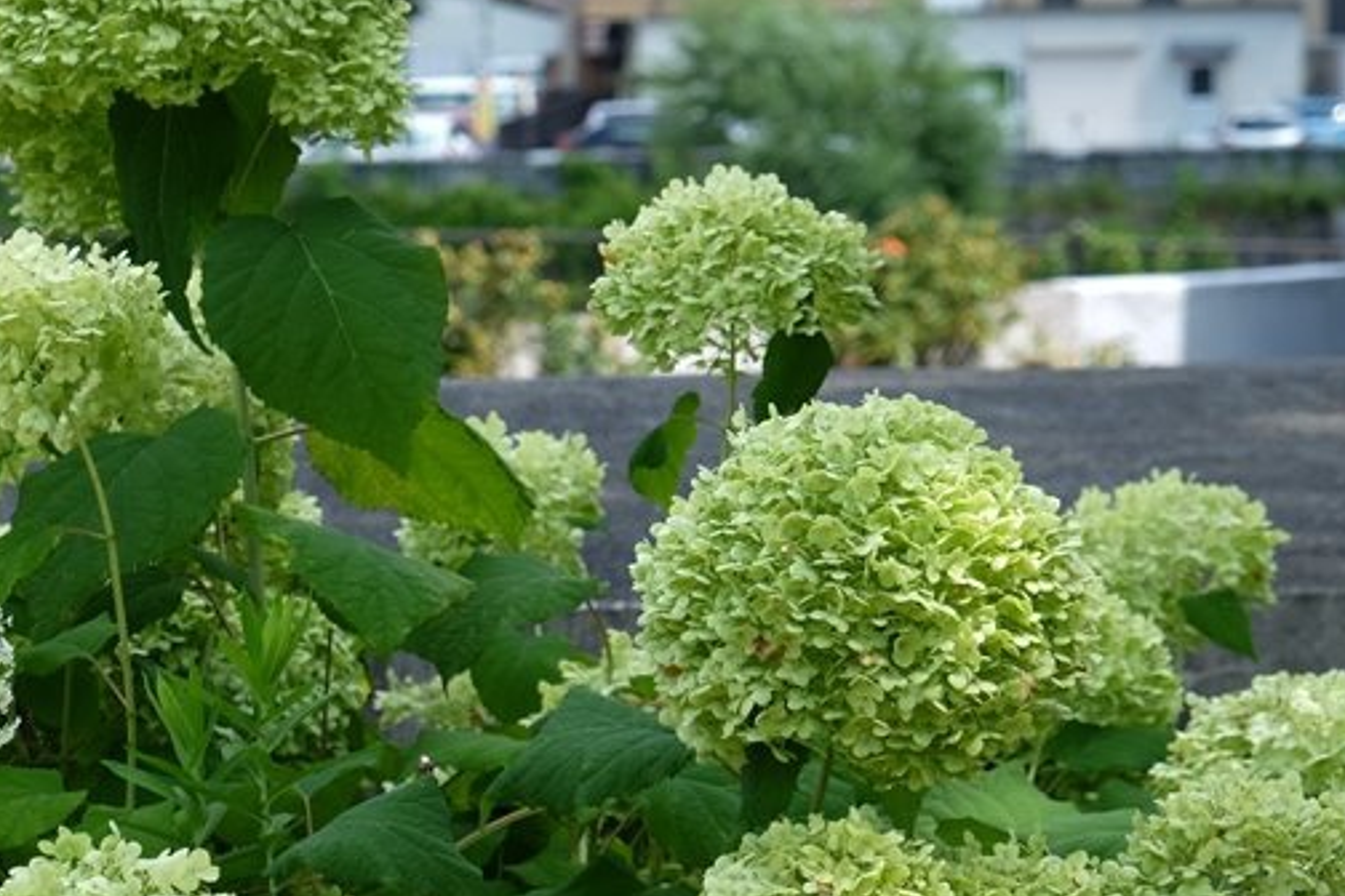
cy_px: 525
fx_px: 5268
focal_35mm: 141
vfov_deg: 9.7
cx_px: 232
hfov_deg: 14.5
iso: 100
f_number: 7.1
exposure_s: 1/85
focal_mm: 52.7
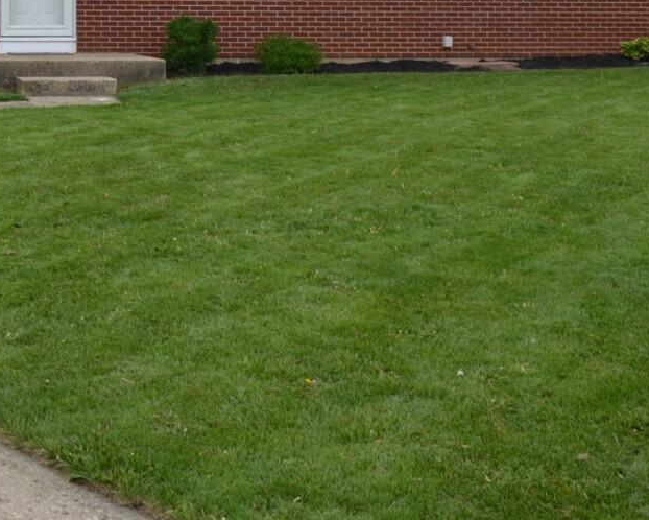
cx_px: -53
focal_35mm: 66
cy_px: 6
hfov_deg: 26.6
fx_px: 1268
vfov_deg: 22.3
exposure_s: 1/160
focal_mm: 18
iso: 100
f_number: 6.3
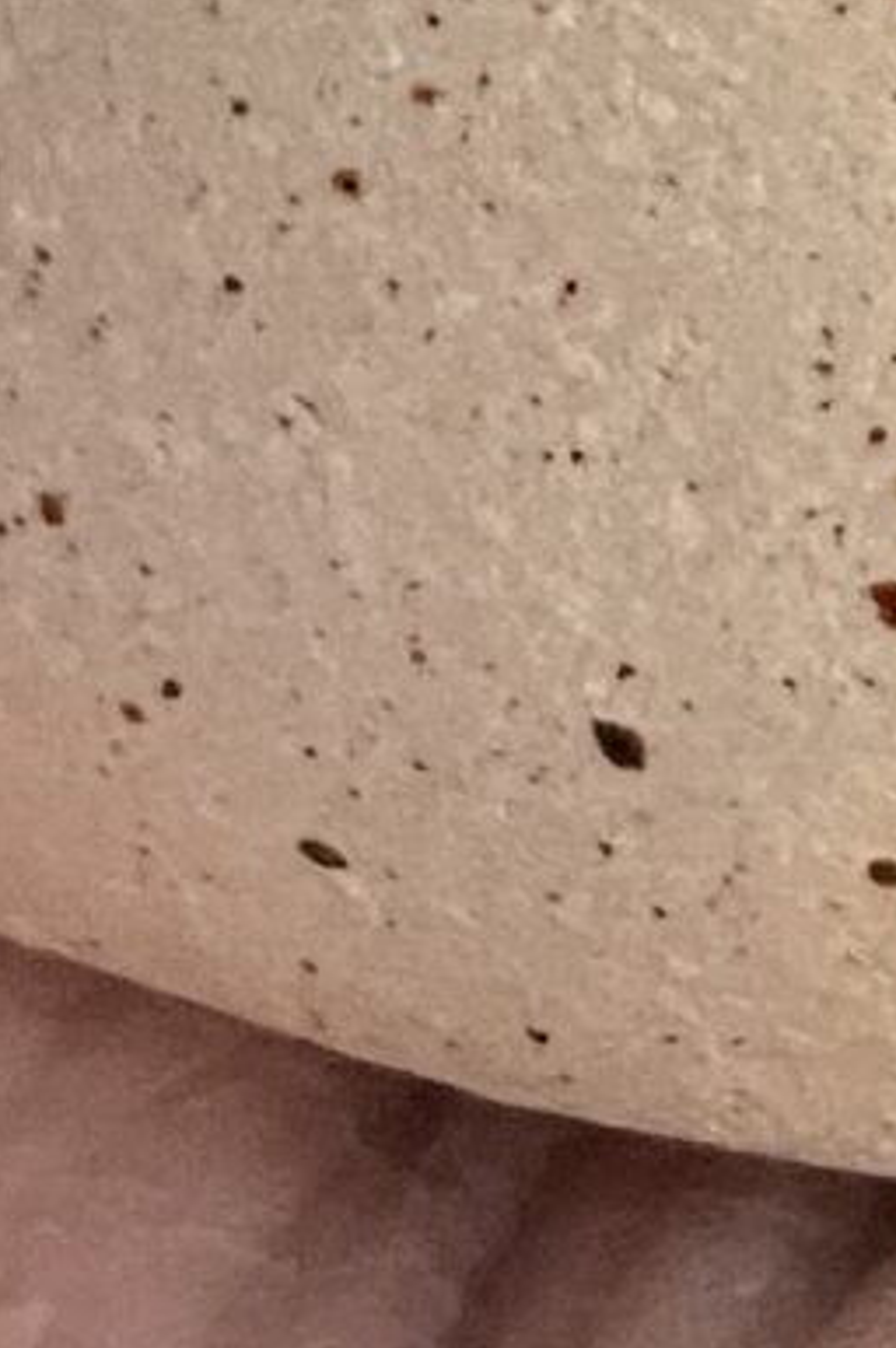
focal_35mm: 180
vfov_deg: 10.3
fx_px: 6732
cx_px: 1214
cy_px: -1530
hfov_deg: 7.5
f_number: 1.6
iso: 250
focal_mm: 4.2
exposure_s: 1/60
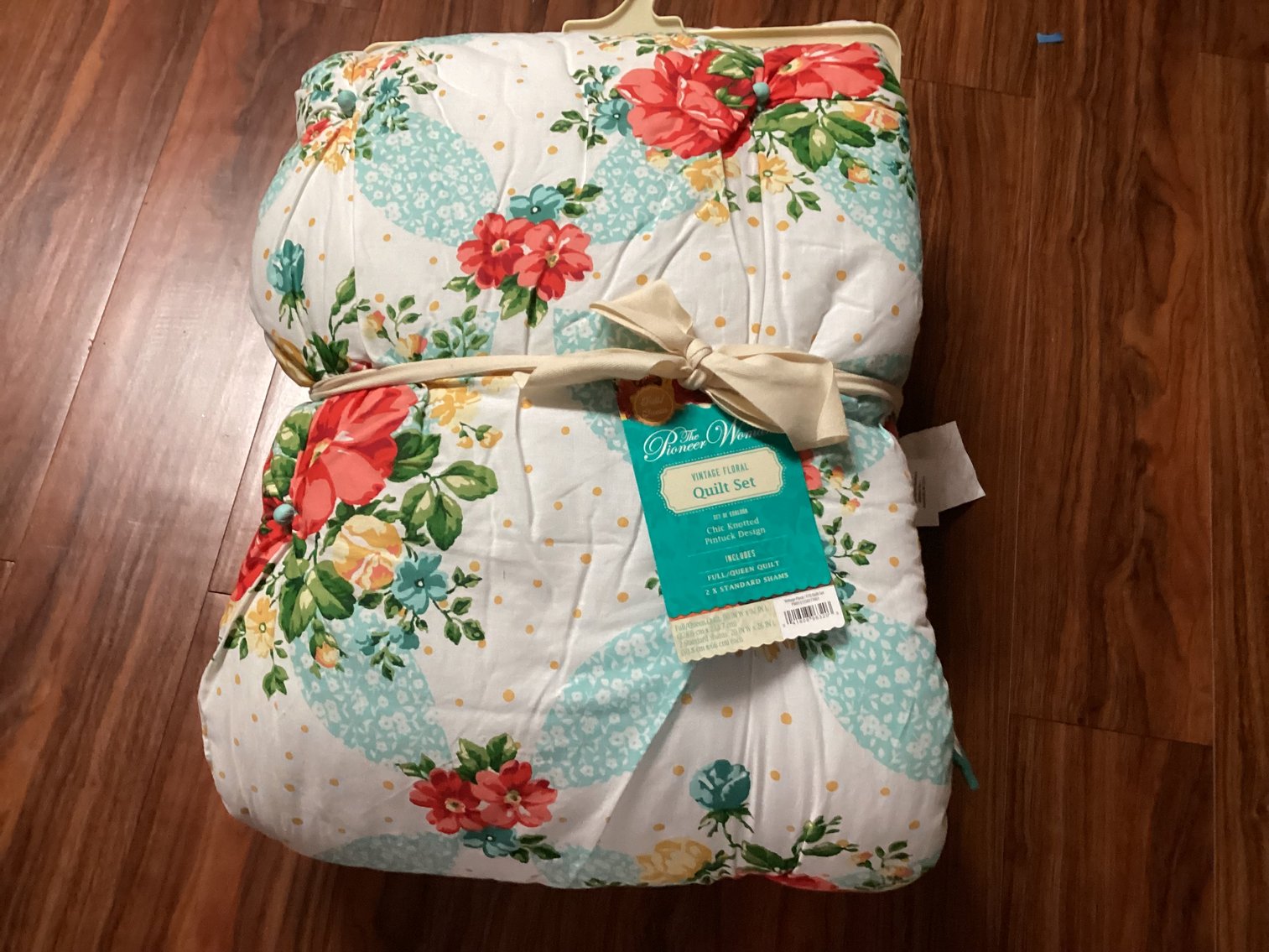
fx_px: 1137
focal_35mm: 31
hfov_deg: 58.3
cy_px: 476
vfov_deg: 45.4
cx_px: 634
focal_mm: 3.3
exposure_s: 1/40
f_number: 2.4
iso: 320
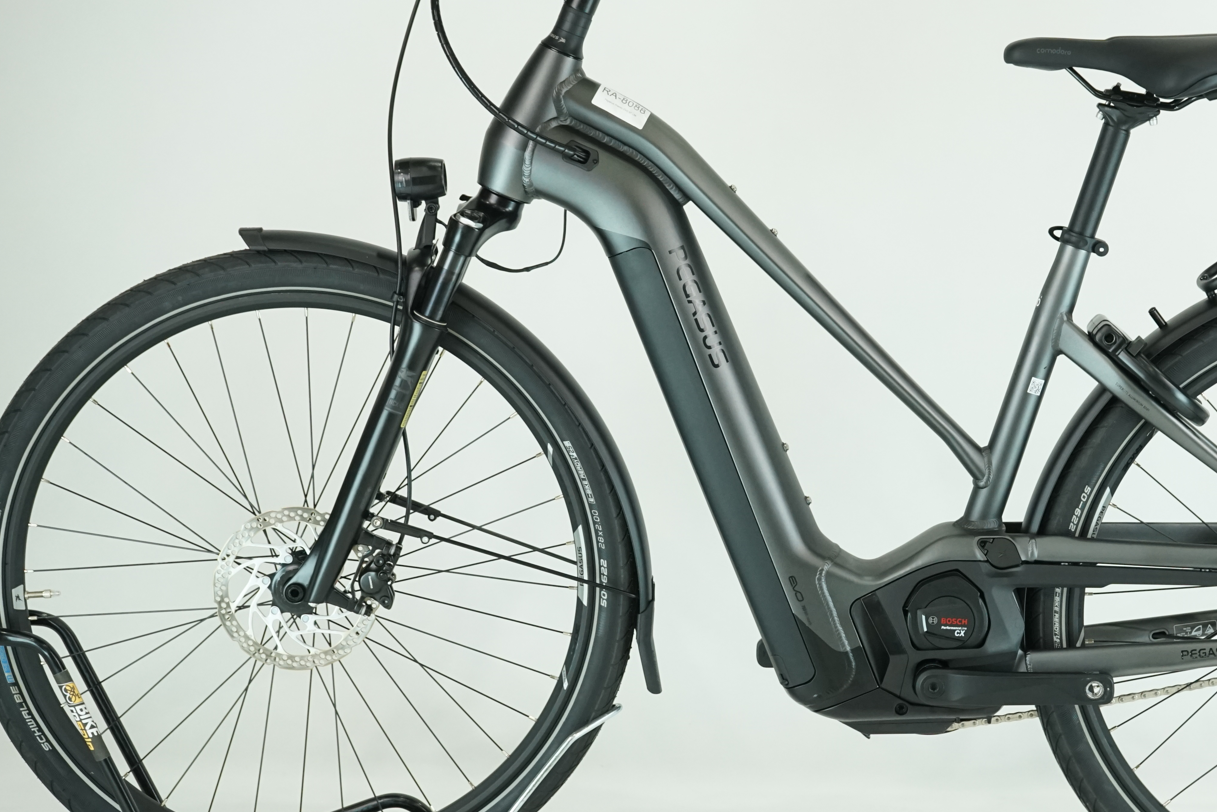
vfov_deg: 15.4
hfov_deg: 22.7
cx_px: 833
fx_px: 3009
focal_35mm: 89
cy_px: 367
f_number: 6.3
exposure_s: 1/200
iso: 1600
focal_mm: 60
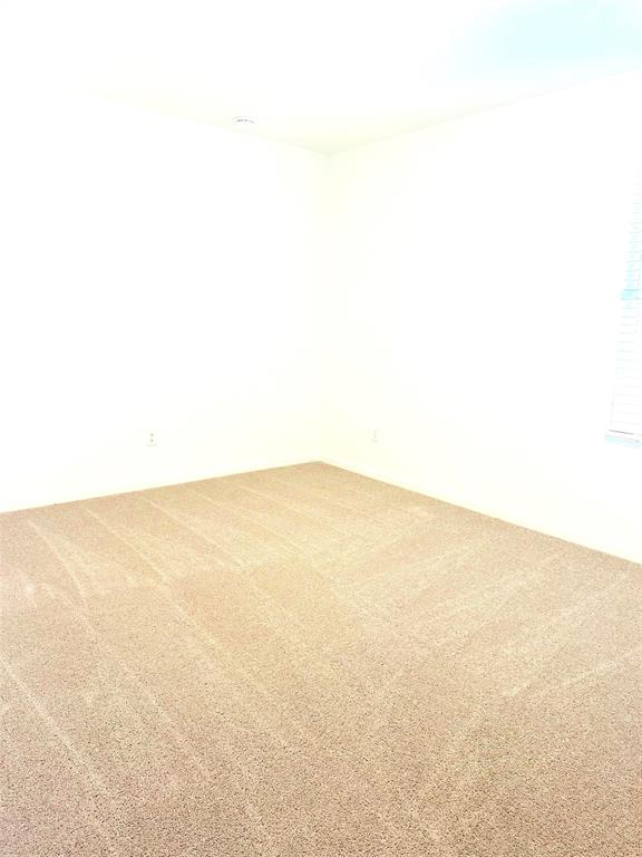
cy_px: 428
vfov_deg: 71.6
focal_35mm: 24
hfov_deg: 56.8
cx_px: 321
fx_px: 593
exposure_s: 1/120
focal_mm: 6.86
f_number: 1.78
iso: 160
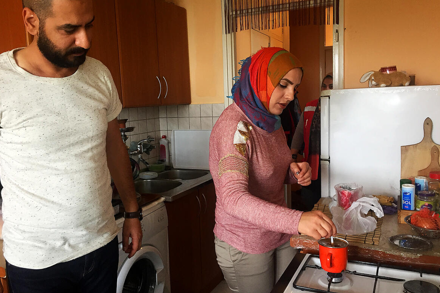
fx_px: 379
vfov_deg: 42.3
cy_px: 142
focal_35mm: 31
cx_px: 218
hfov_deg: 60.3
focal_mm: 4.15
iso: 64
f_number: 2.2
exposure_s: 1/33
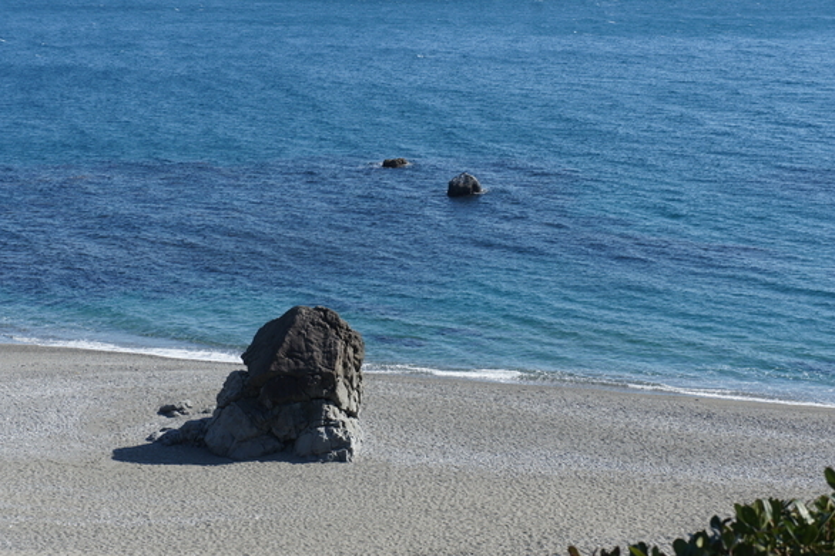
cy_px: 277
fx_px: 1959
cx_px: 413
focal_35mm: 85
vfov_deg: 16.1
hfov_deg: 24.1
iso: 200
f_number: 9
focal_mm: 55
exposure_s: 1/320
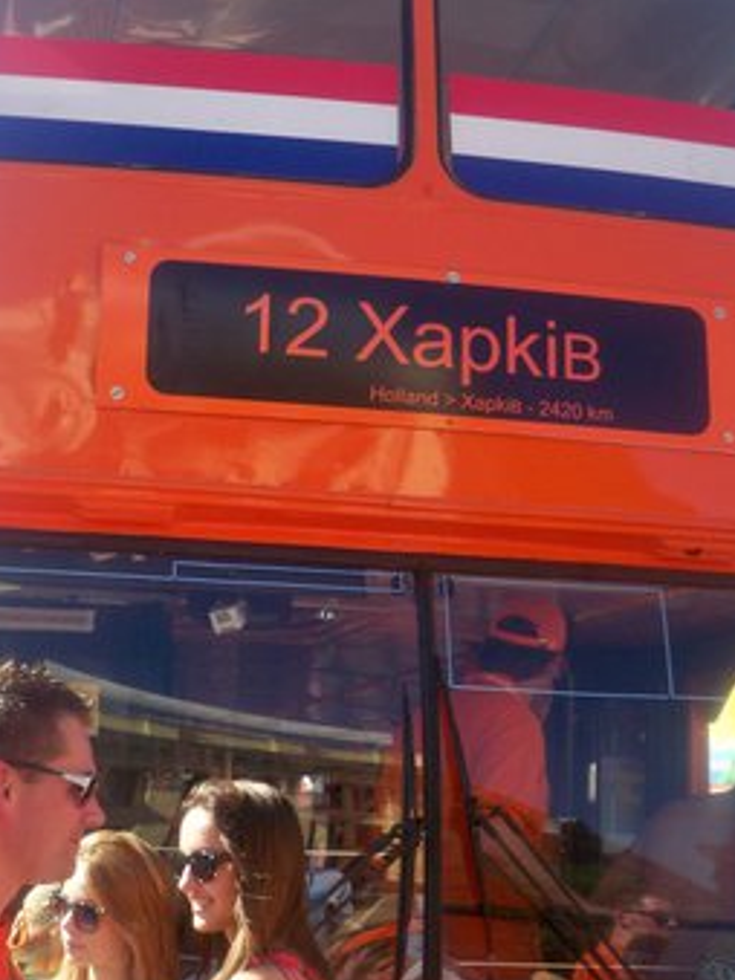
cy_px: 541
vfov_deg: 31.2
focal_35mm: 62
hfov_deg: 23.6
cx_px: 301
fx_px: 1756
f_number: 3.1
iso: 64
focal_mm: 6.3
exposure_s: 1/320
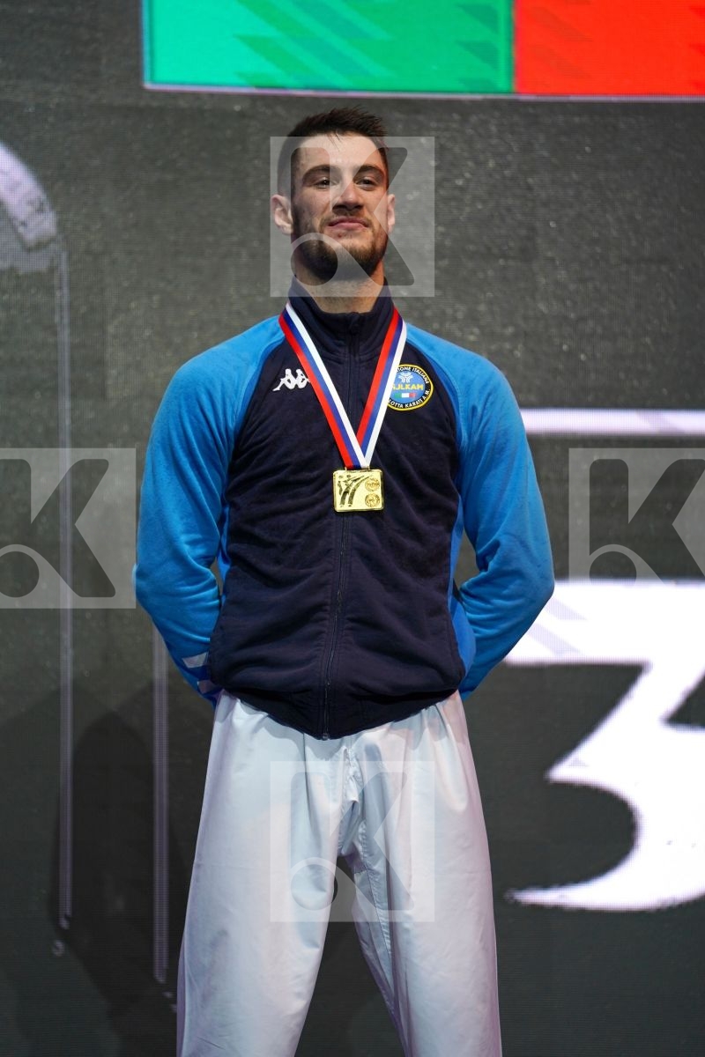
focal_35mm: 200
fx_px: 5875
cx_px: 352
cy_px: 528
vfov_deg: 10.3
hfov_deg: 6.9
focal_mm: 200
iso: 400
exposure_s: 1/250
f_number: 2.8
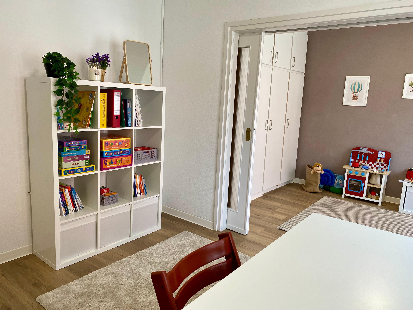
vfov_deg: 53.1
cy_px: 155
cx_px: 206
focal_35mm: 26
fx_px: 310
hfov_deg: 67.3
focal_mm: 4.25
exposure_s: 1/100
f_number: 1.8
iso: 100
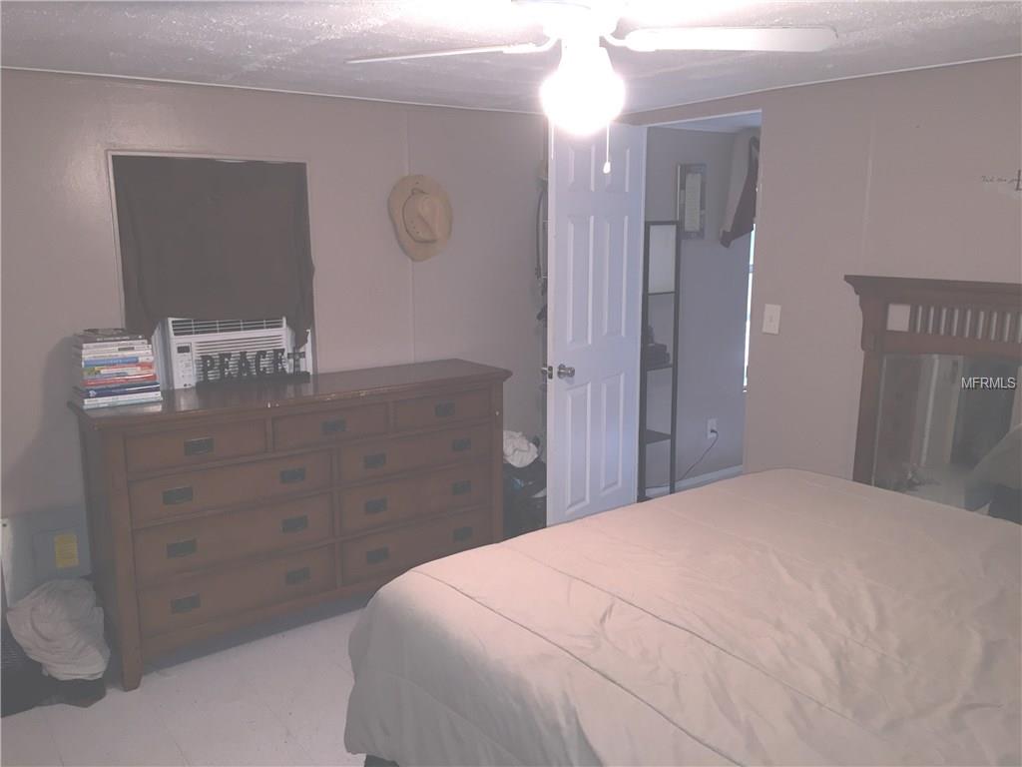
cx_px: 511
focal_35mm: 29
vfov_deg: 48.2
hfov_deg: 61.7
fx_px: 856
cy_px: 384
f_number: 2.2
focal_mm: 4.15
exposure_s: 1/16
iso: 100
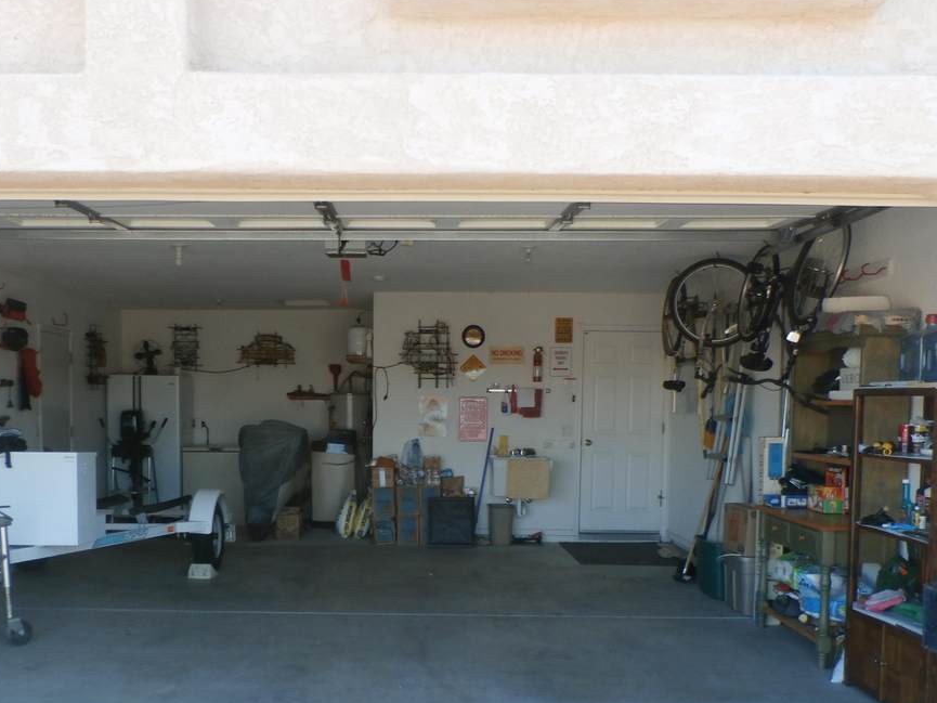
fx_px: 1002
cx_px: 382
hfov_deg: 49.9
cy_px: 489
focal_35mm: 37
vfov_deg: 38.1
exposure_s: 1/125
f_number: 3
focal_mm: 4.5
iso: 100
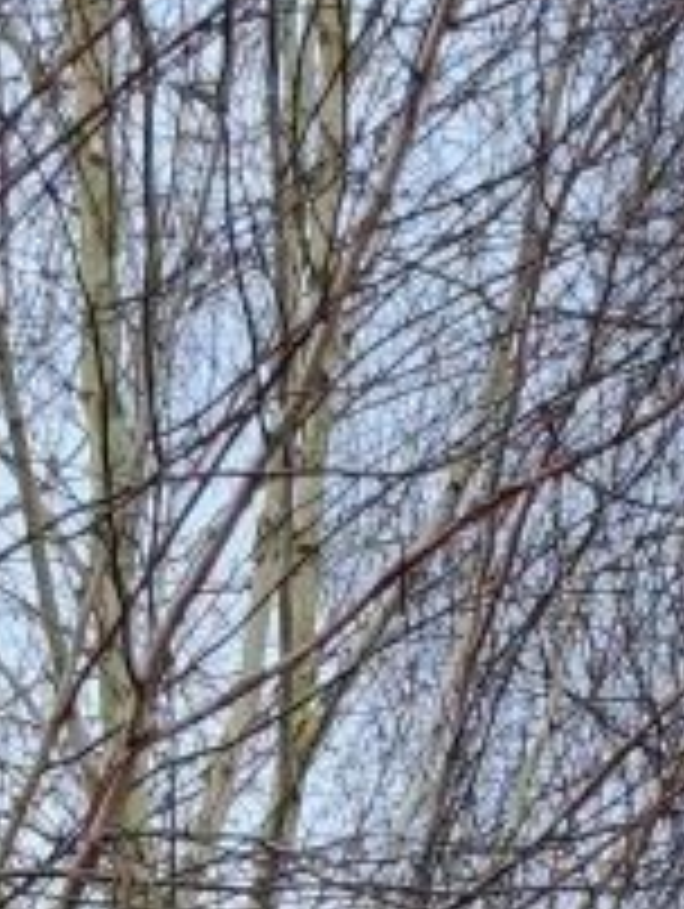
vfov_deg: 11.2
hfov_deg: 9.0
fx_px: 4285
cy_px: 1699
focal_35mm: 163
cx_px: -122
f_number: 1.8
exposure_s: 1/132
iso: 50
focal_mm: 5.4
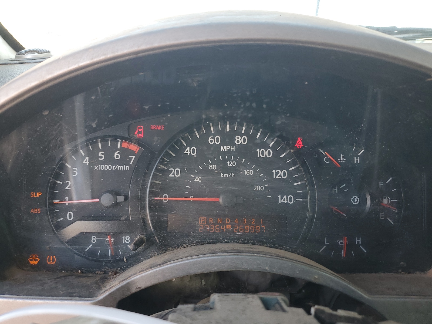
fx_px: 324
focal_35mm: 26
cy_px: 162
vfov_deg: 53.1
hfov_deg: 67.3
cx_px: 216
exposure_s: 1/120
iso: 55
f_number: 1.5
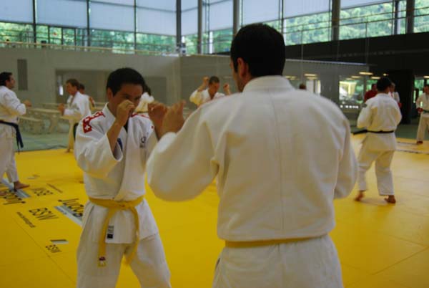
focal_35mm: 36
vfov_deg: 37.0
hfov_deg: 53.1
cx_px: 214
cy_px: 144
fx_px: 430
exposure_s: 1/50
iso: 200
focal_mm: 24
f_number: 4
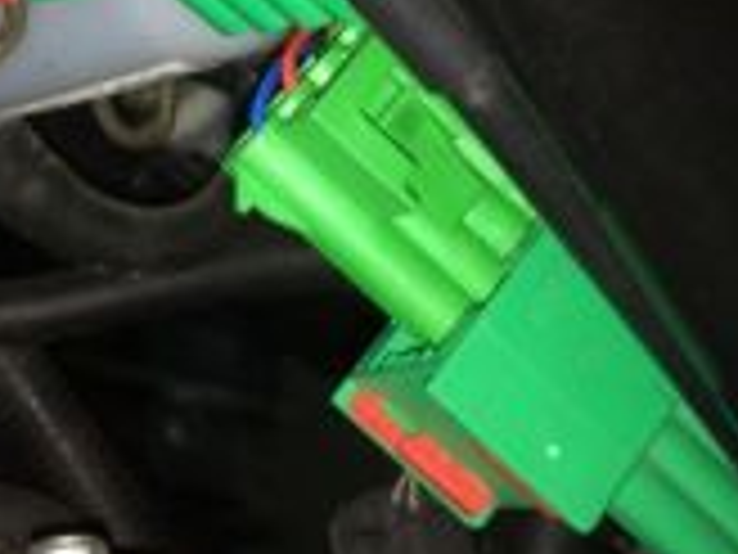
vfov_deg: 22.3
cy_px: 279
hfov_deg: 27.5
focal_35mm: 66
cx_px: -22
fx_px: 1407
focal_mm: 4.12
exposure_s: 1/54
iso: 32
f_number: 2.2
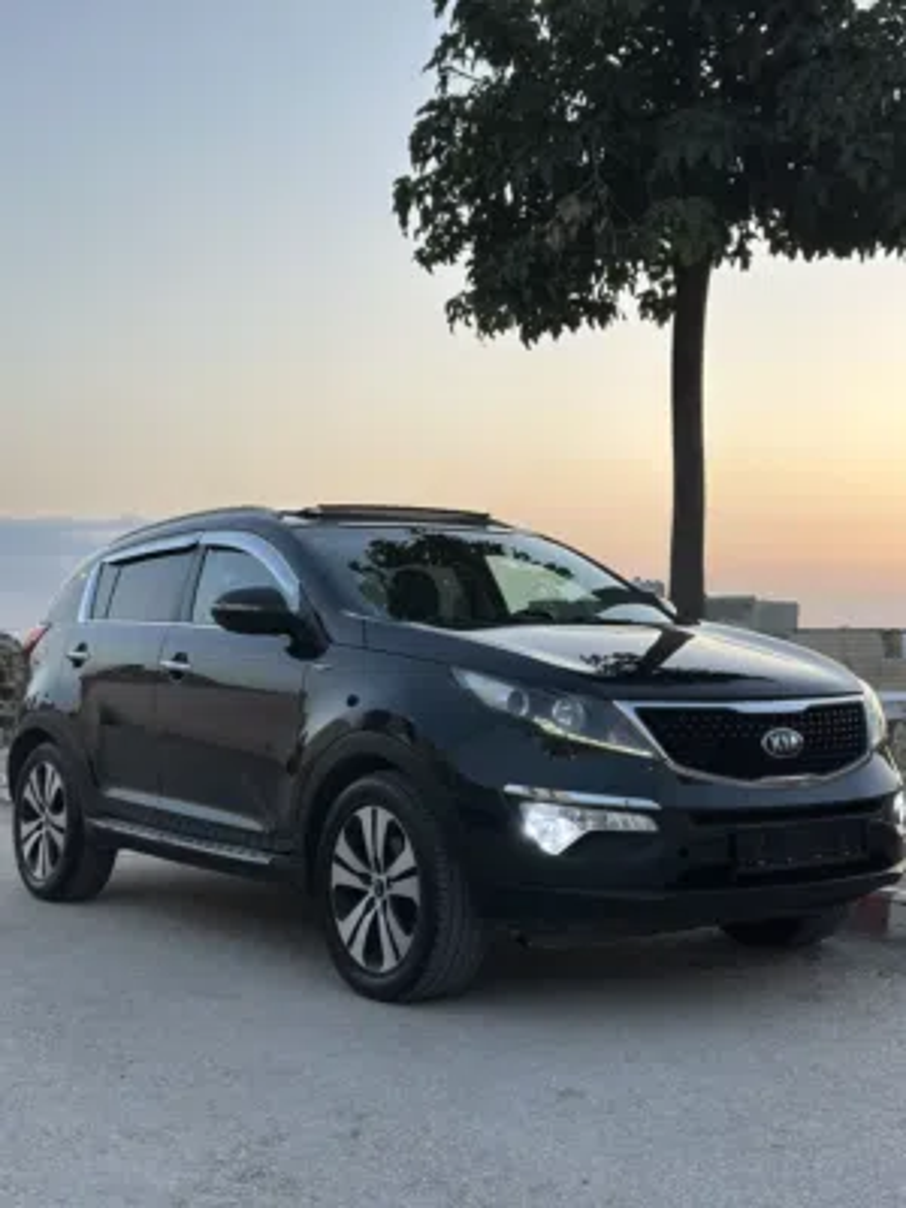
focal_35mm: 48
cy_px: 604
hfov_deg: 30.3
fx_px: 1675
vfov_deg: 39.7
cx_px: 453
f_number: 1.78
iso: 80
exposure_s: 1/482
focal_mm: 6.86
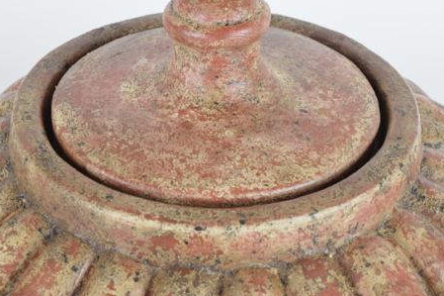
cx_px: 217
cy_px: 92
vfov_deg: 11.6
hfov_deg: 17.4
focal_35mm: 118
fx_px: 1451
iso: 800
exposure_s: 1/125
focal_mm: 55
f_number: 8
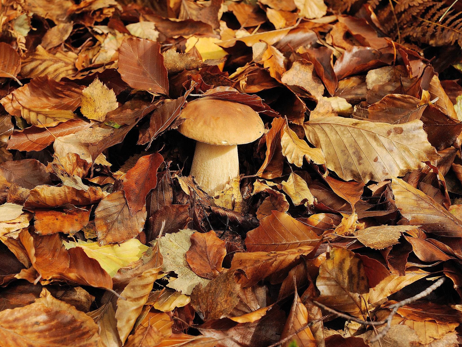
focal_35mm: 67
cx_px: 194
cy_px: 170
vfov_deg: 21.9
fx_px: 894
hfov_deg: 28.9
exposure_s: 1/125
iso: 400
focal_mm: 60
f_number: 11
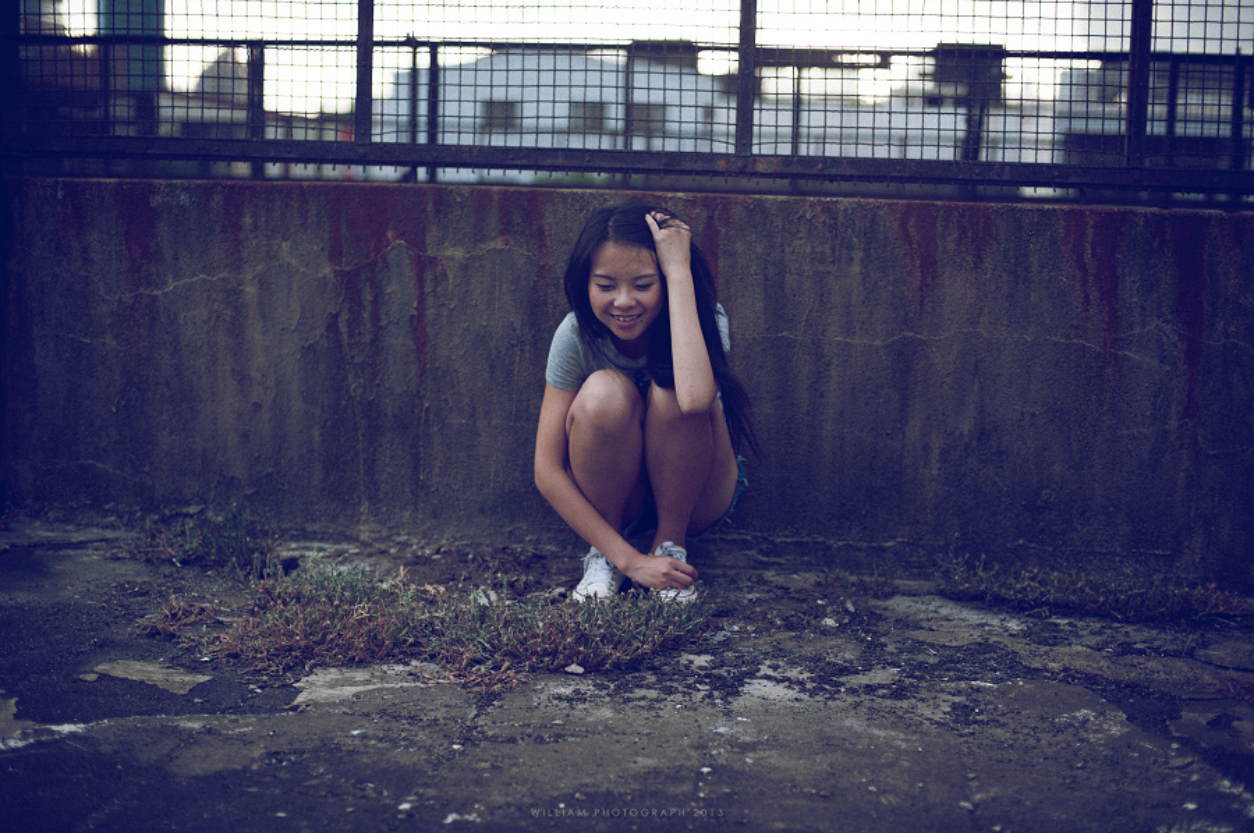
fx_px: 1740
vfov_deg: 26.9
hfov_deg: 39.6
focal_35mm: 50
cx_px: 627
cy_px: 416
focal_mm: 50
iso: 160
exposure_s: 1/320
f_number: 2.2
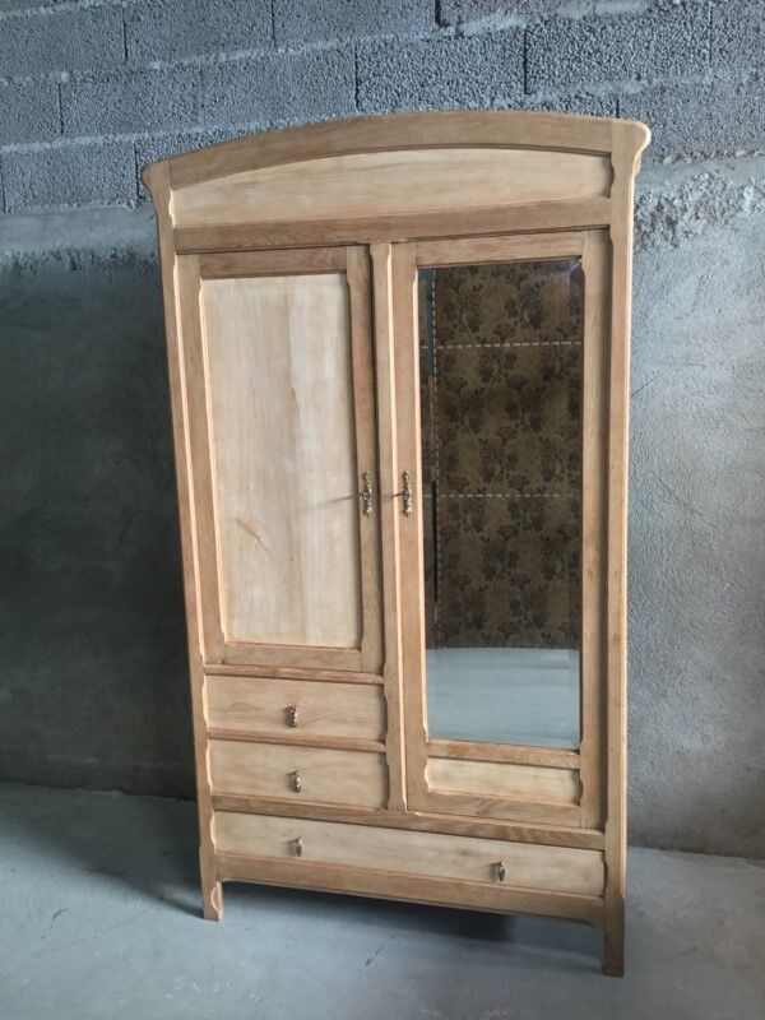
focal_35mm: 31
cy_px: 510
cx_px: 382
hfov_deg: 45.4
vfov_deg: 58.4
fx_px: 913
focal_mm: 3.3
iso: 80
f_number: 2.4
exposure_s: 1/33
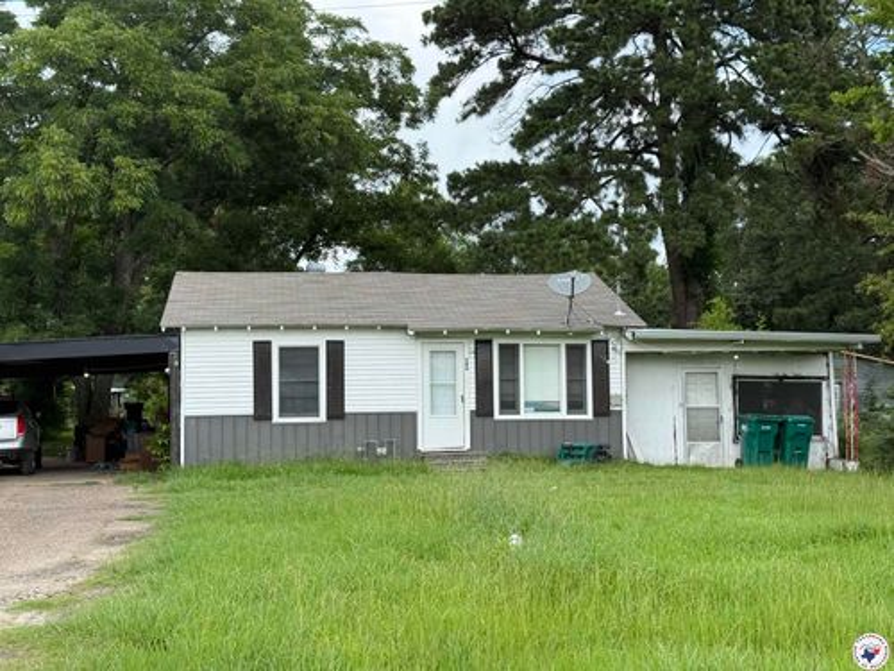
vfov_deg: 30.3
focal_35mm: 48
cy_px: 336
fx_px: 1240
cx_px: 447
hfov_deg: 39.7
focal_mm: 6.76
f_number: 1.78
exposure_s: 1/2033
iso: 100
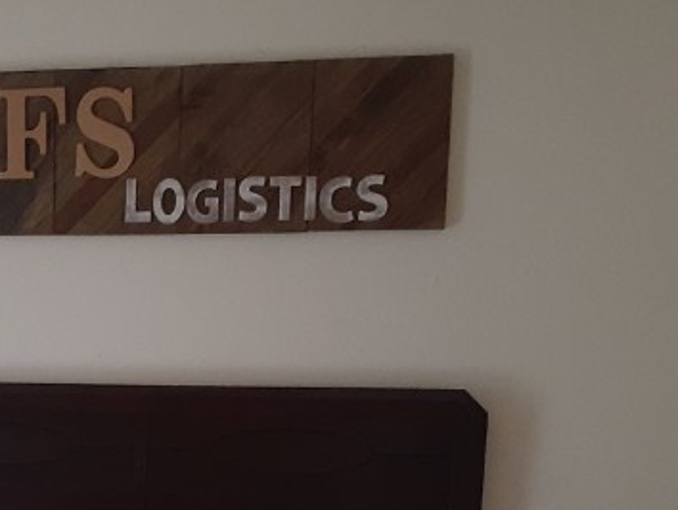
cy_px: 596
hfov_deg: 23.8
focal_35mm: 78
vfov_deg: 18.1
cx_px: -21
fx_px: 1529
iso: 320
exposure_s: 1/24
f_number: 1.9
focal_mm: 3.6
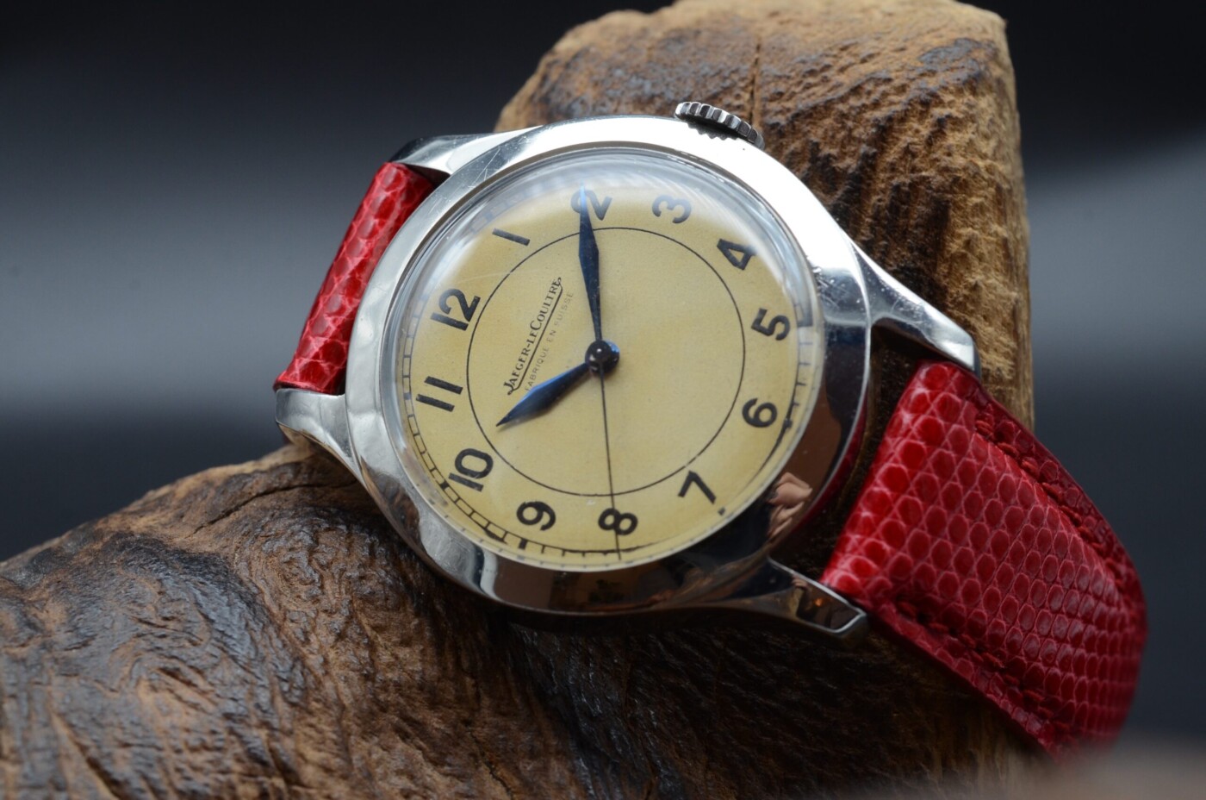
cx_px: 603
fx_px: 3009
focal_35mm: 90
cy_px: 400
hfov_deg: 22.7
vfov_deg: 15.1
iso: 500
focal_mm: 60
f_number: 11
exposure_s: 1/30
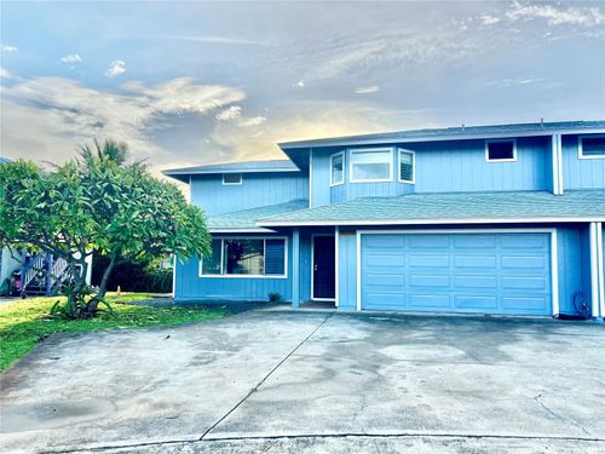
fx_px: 454
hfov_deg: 67.3
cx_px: 302
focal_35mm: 26
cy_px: 227
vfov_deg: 53.1
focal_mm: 5.7
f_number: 1.5
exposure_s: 1/4831
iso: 50
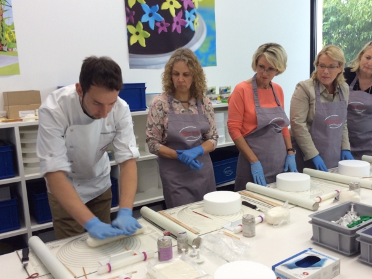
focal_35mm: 38
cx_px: 195
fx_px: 408
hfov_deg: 49.0
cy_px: 144
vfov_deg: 37.7
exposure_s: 1/30
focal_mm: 3.3
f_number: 2.4
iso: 40
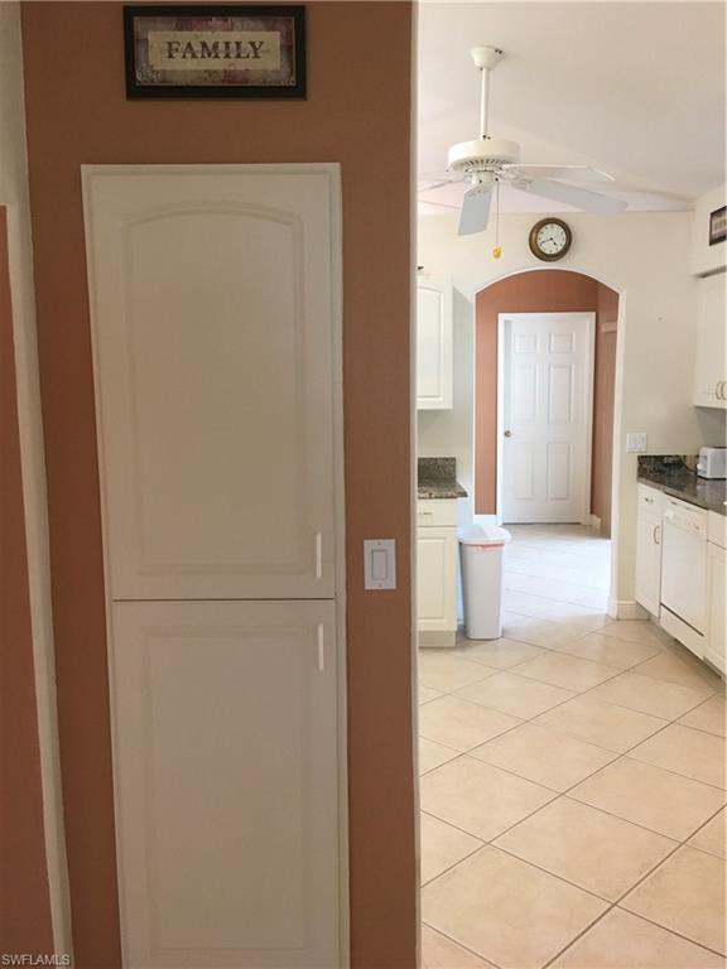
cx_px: 364
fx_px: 812
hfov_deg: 48.2
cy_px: 484
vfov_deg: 61.7
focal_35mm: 29
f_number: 2.2
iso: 125
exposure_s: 1/30
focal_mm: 4.15
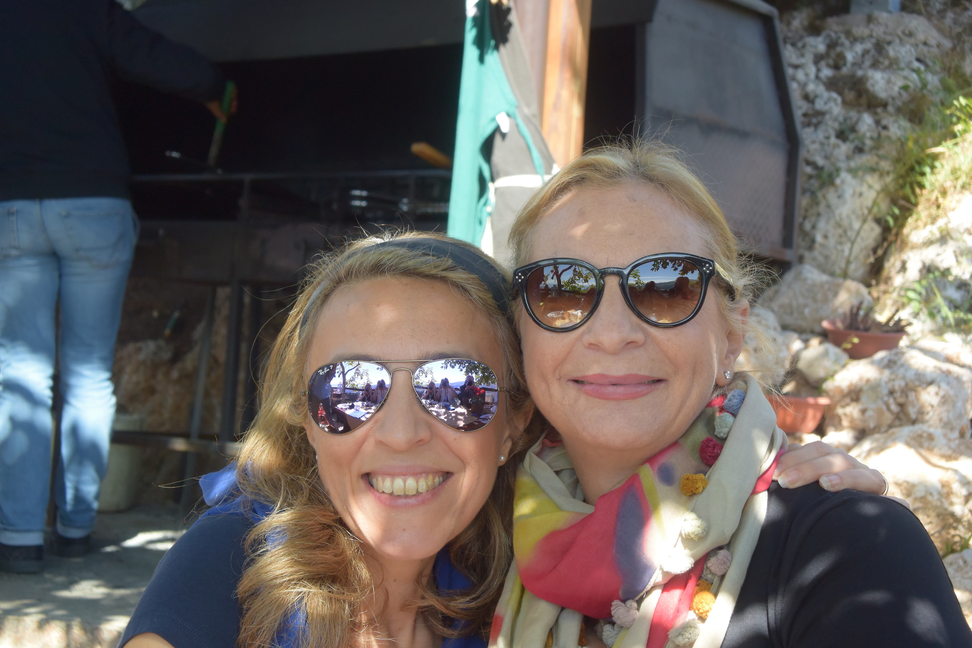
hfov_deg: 31.9
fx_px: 1701
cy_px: 324
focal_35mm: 63
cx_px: 486
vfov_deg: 21.6
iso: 180
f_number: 5
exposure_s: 1/125
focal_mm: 23.6
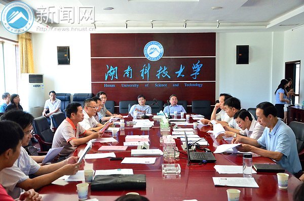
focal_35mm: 39
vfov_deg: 34.0
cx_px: 152
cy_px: 100
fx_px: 329
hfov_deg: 49.7
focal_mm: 26
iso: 2500
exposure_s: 1/60
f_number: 4
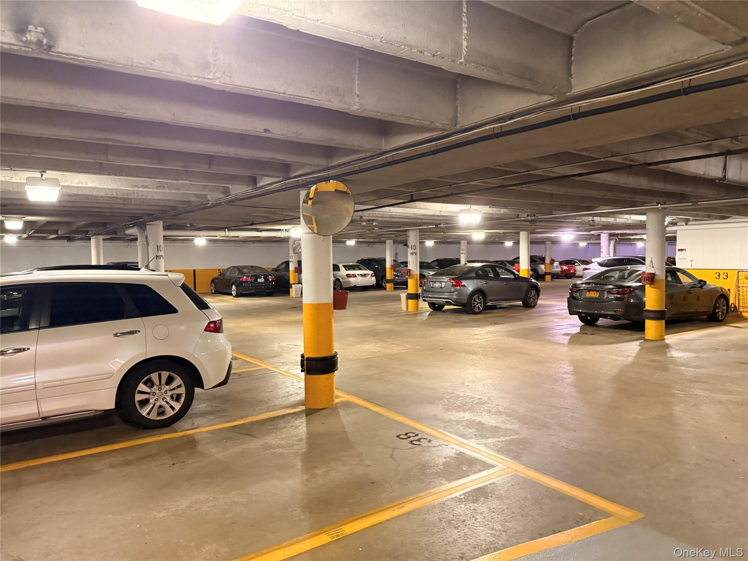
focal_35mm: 24
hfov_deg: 71.6
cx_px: 374
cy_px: 280
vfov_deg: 56.8
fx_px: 519
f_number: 1.78
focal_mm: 6.76
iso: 800
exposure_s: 1/40
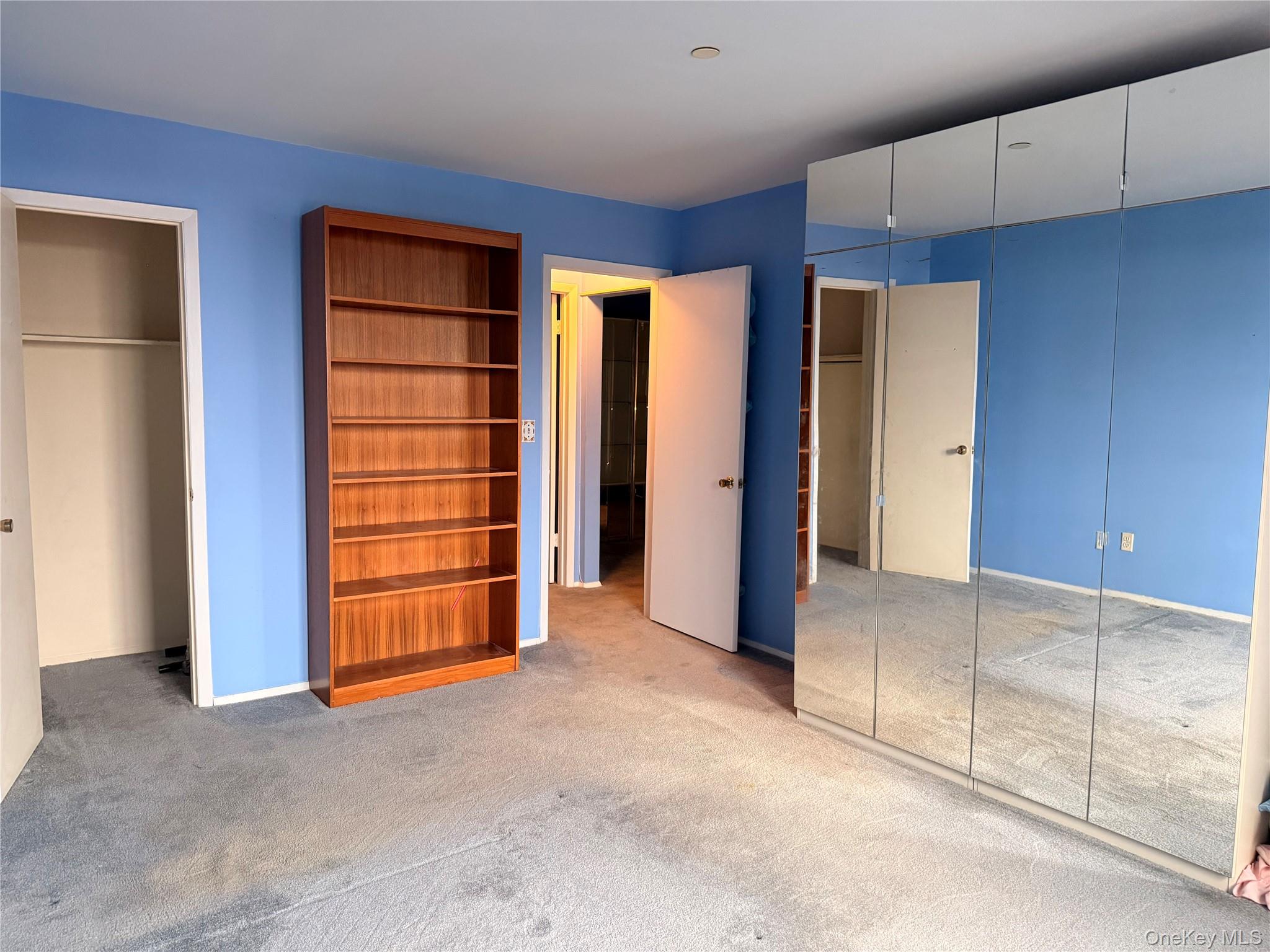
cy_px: 476
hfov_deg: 71.6
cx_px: 635
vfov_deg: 56.8
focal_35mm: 24
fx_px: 881
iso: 500
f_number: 1.78
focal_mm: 6.76
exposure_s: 1/60
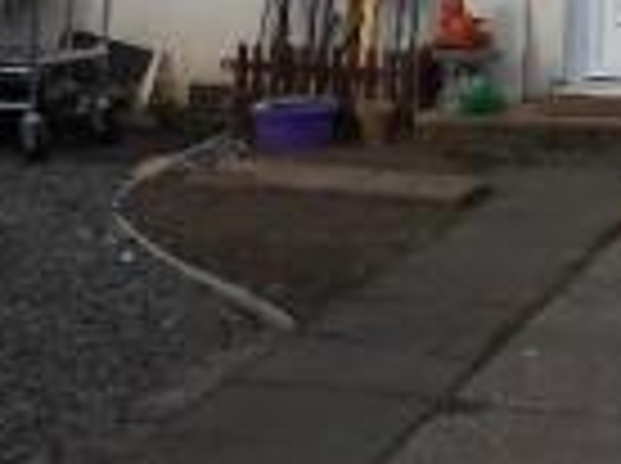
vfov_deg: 12.0
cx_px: 704
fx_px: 1970
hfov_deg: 17.3
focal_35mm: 110
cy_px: -462
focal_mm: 4.6
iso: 80
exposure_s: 1/640
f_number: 3.5
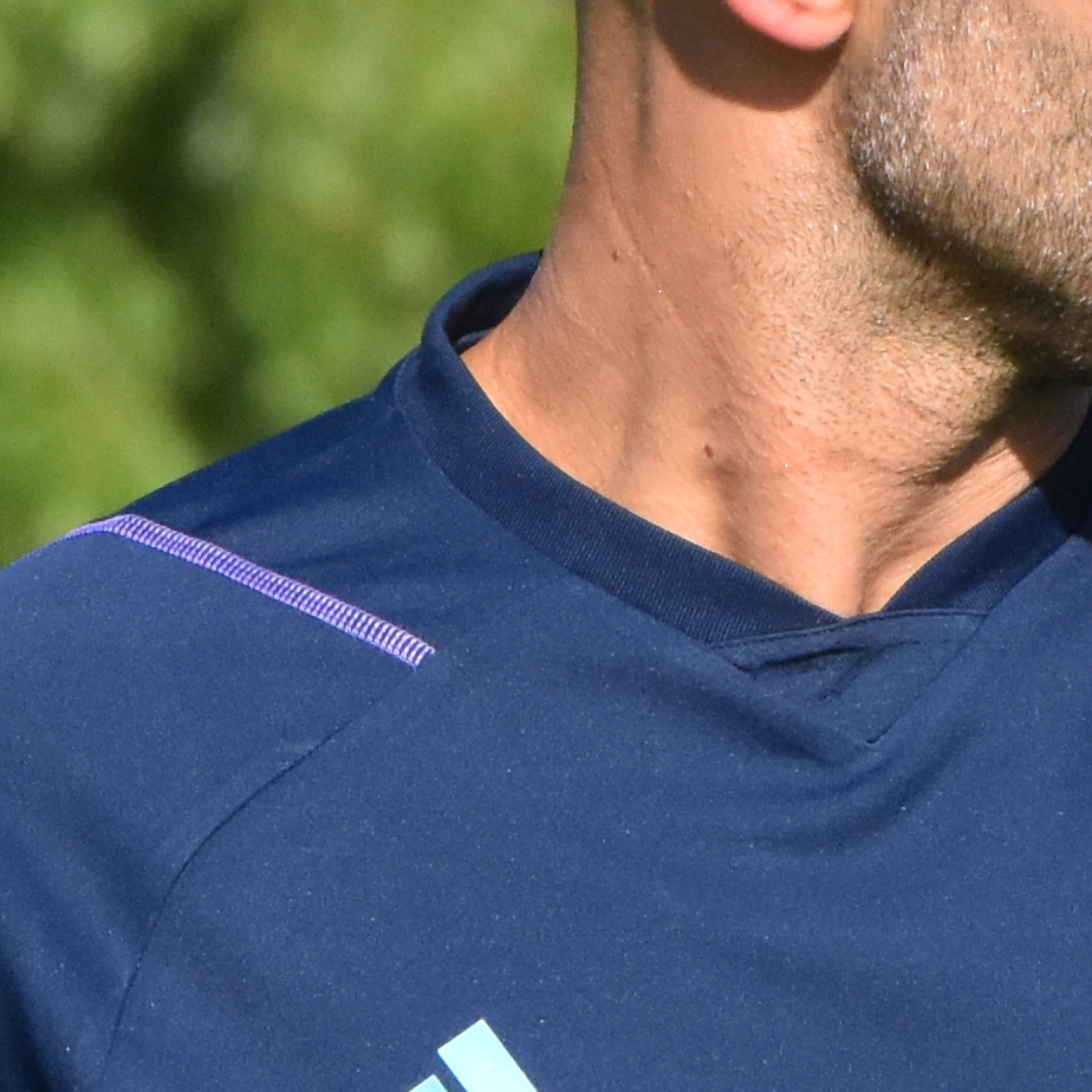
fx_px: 59103
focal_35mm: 1656
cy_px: 958
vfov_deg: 1.1
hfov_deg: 1.1
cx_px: 1020
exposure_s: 1/1600
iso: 1000
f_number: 10
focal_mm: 200
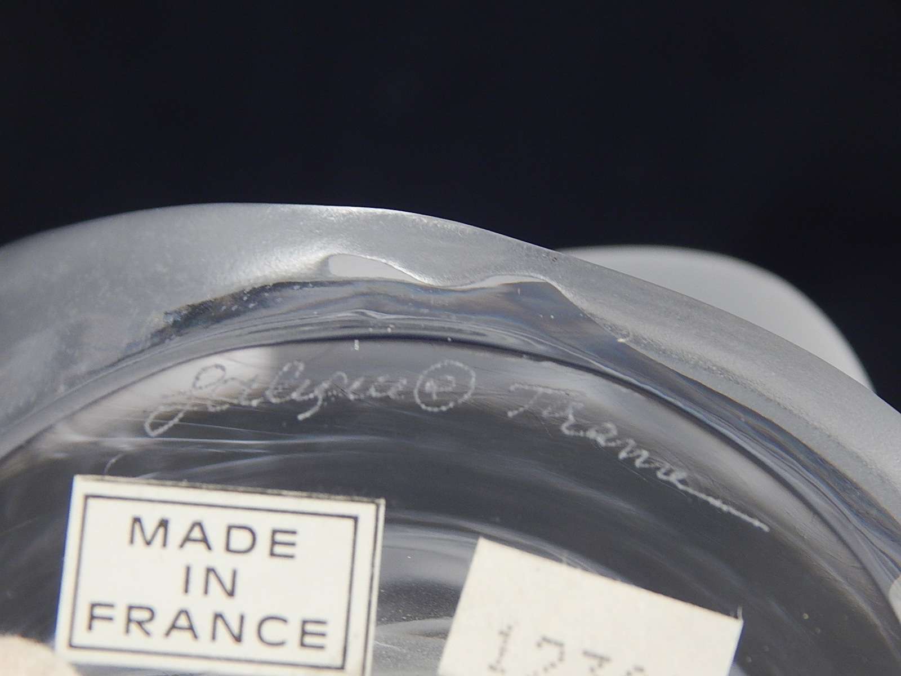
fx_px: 2967
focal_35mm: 114
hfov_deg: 17.3
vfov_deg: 13.0
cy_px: 338
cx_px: 450
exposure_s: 1/30
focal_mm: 20.5
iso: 280
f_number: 4.6
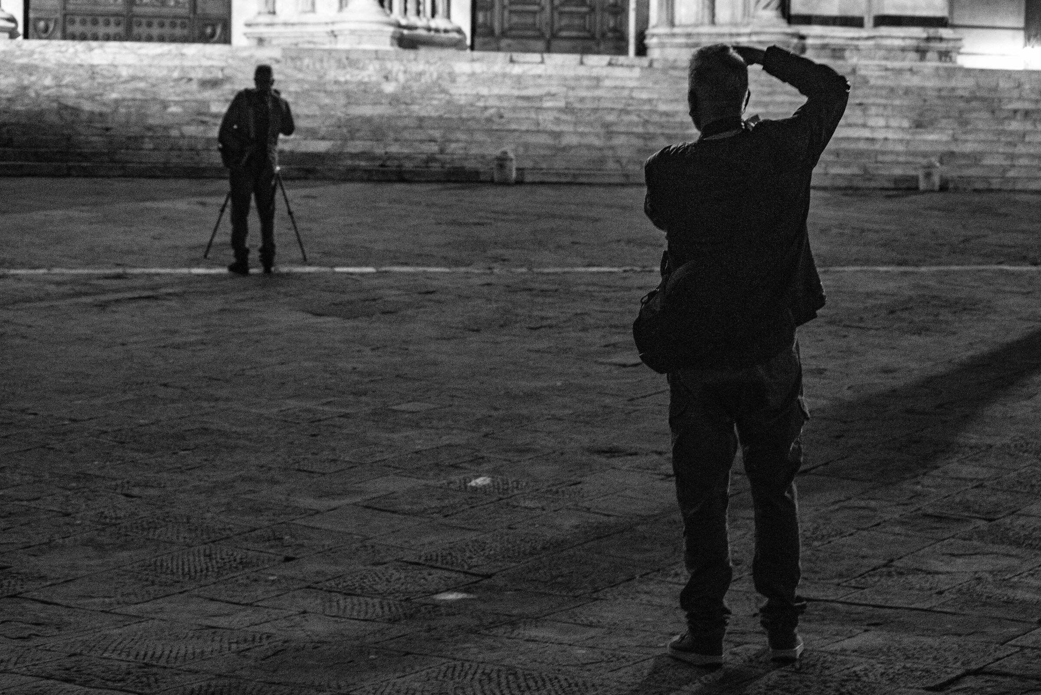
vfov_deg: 19.5
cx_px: 520
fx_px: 2025
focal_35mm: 70
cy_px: 348
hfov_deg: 28.8
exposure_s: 1/3.33
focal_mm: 70
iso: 12800
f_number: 7.1
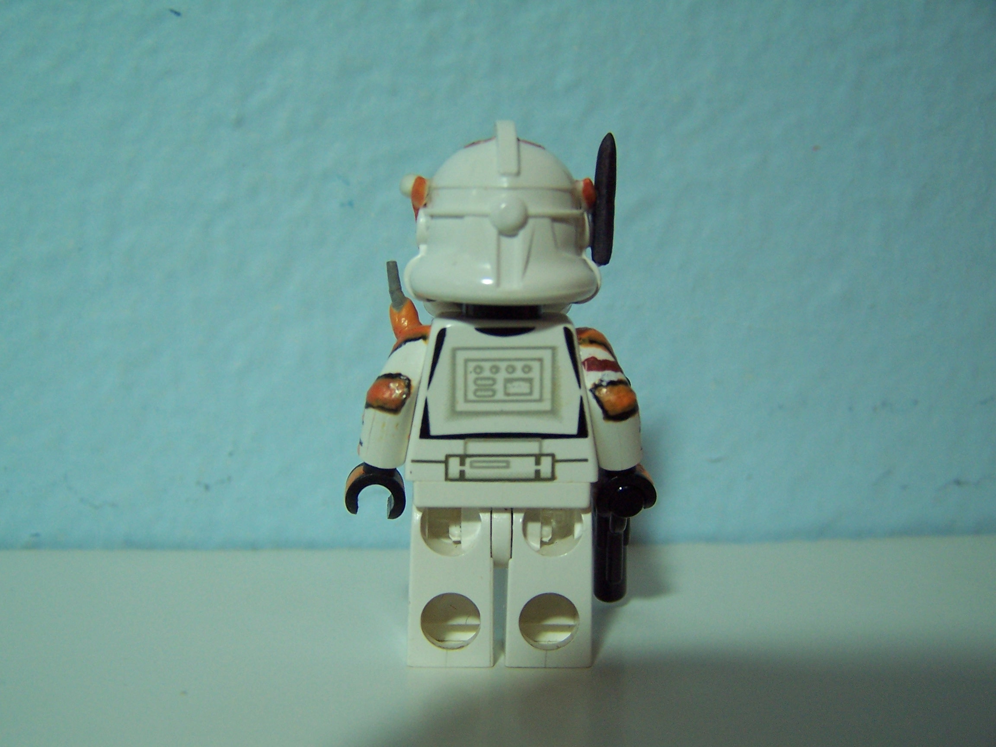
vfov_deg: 37.7
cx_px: 498
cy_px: 374
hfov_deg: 49.0
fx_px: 1093
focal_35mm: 38
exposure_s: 1/30
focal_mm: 6.3
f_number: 2.8
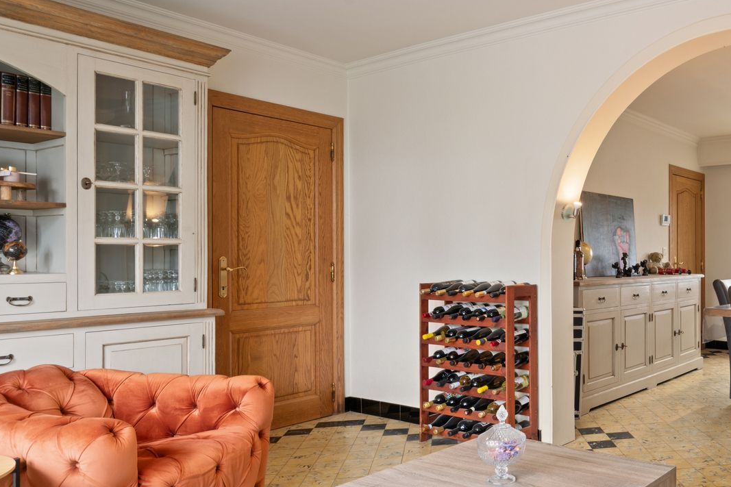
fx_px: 609
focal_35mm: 30
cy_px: 264
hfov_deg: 55.6
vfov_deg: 43.6
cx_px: 625
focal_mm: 16
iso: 250
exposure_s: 1.3
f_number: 11
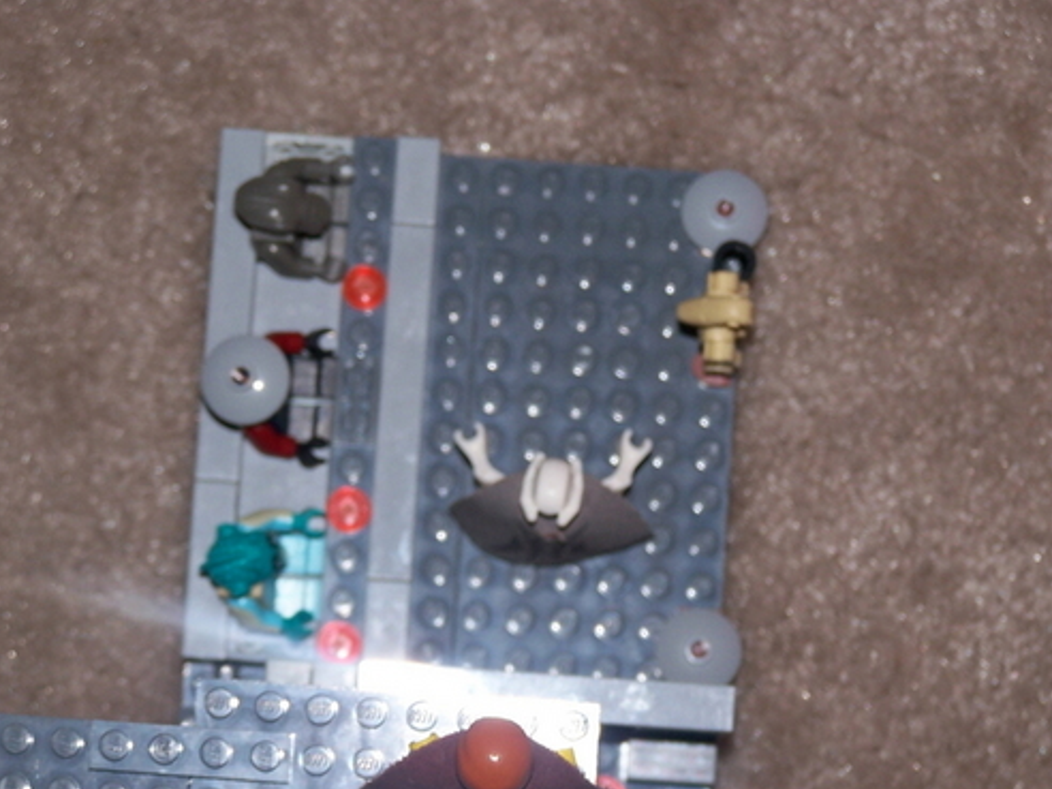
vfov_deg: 9.8
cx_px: 612
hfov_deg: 13.1
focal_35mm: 151
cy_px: 437
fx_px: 4589
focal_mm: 21.2
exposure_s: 1/90
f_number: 3.2
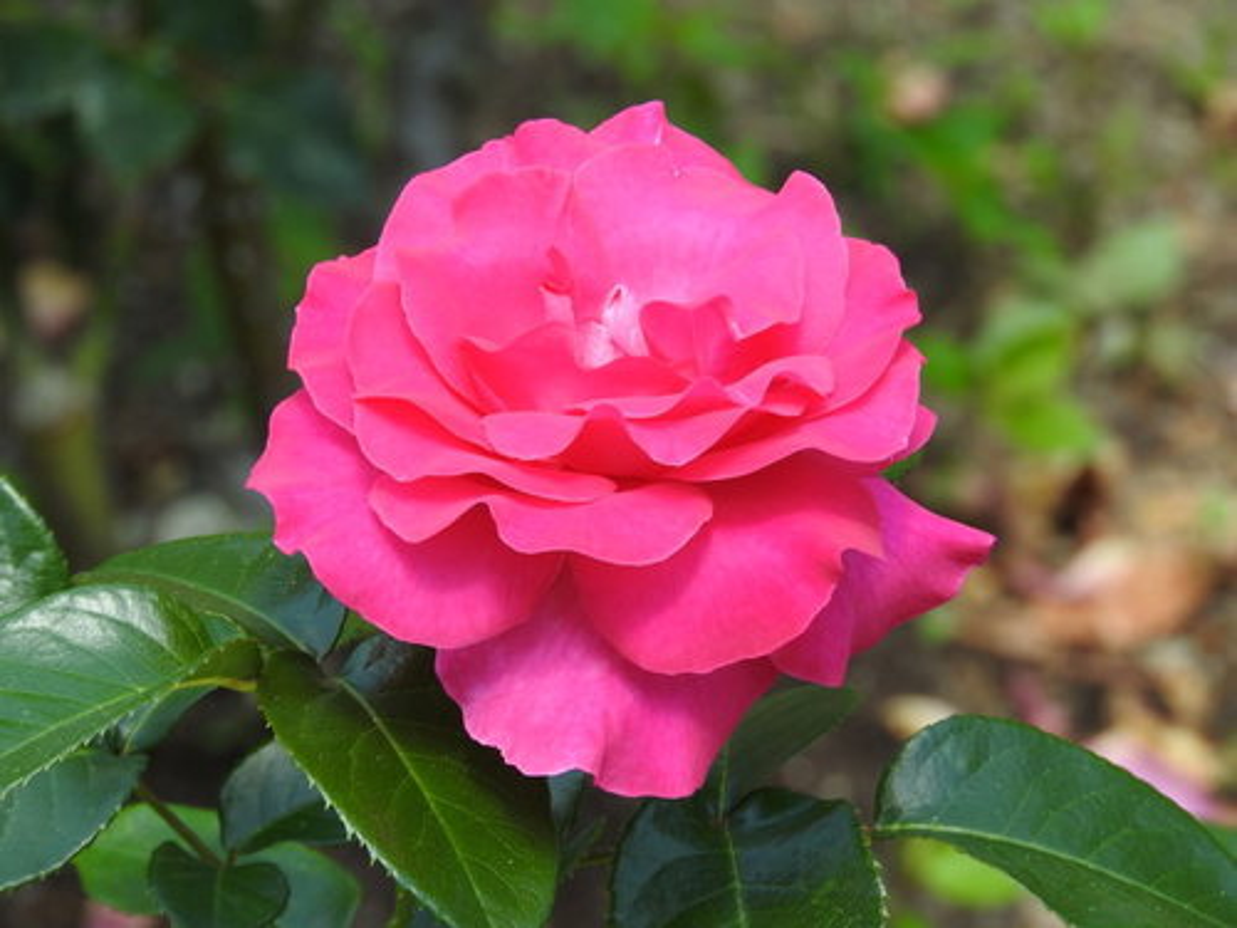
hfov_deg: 5.5
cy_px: 464
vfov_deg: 4.1
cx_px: 618
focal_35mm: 360
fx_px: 12865
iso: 110
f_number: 5.6
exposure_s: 1/125
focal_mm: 64.5
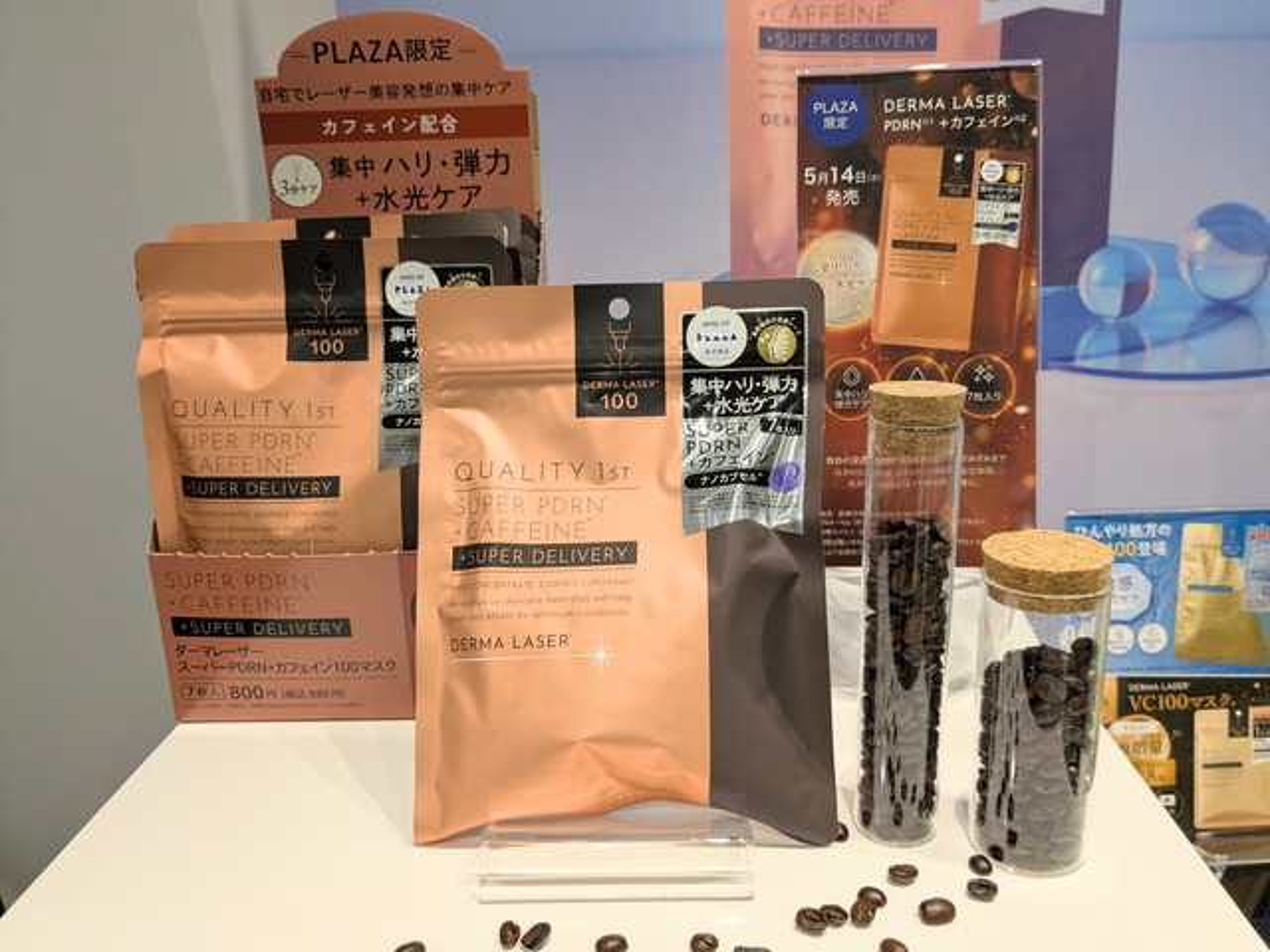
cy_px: 476
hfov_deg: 65.3
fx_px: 991
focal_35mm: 27
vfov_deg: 51.4
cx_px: 635
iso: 59
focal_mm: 4.38
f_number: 1.73
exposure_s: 1/300
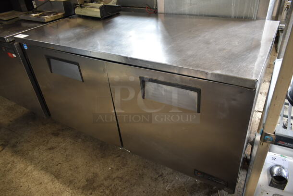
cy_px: 98
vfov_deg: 48.0
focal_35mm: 27
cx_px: 146
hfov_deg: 67.3
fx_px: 220
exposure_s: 1/30
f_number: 3.5
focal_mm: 18
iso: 400
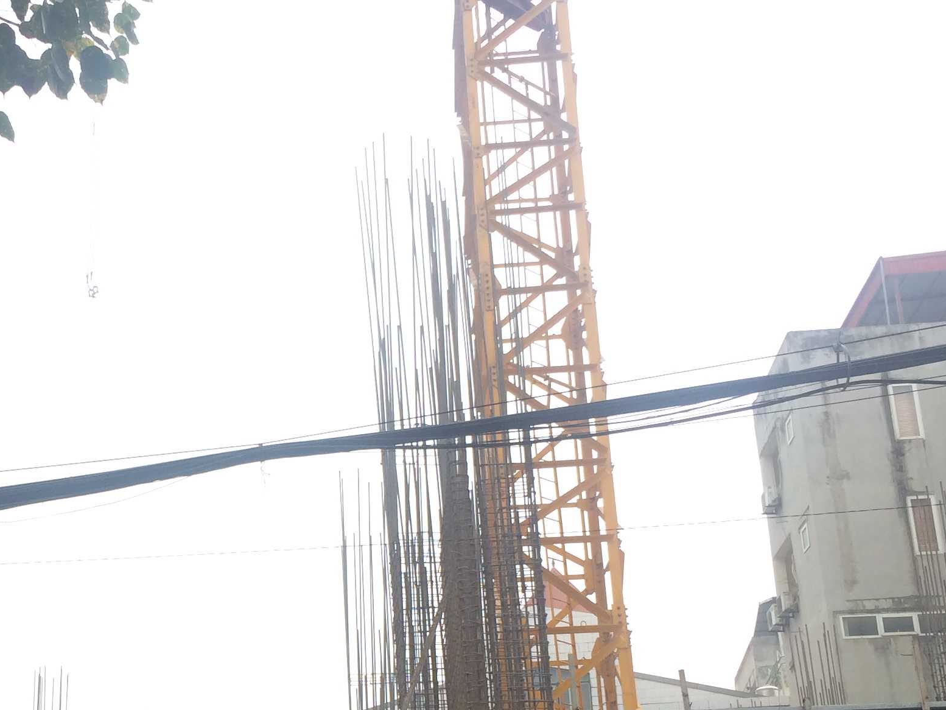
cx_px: 183
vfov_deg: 23.0
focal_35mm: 63
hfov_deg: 30.0
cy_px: 560
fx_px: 1722
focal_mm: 4.12
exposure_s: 1/323
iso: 32
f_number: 2.2
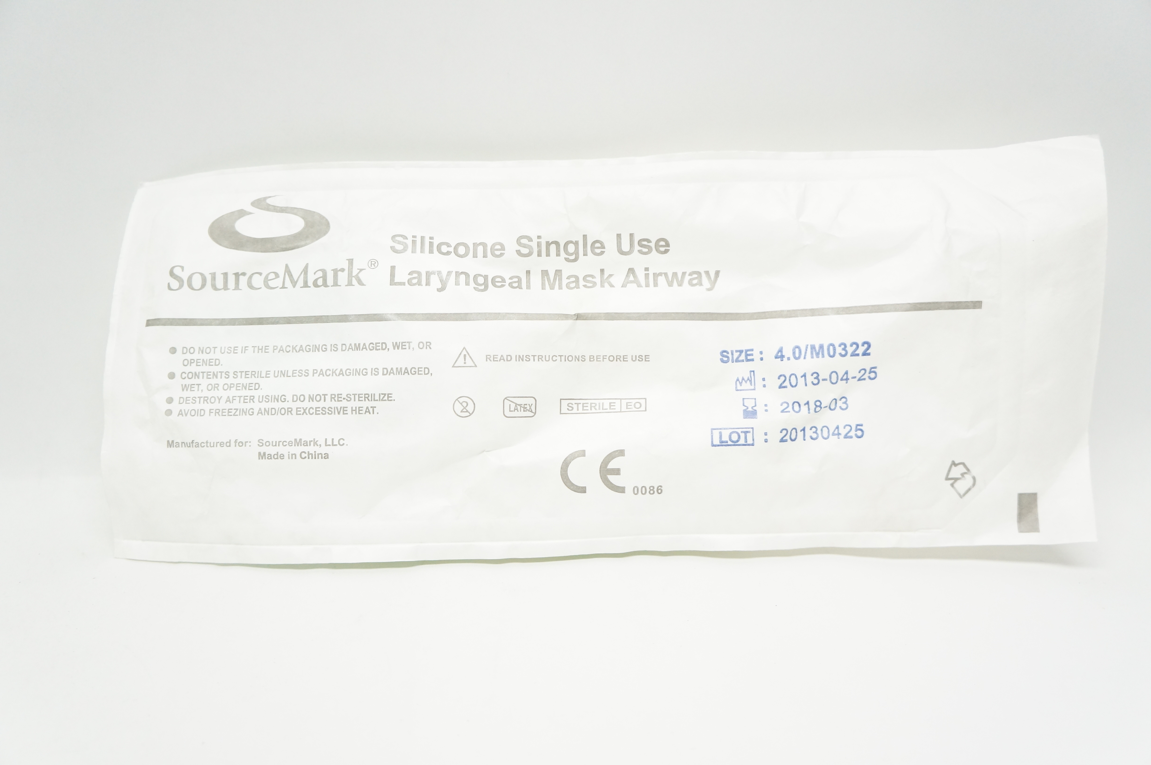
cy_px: 382
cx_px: 576
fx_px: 1102
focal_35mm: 34
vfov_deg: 38.3
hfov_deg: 55.2
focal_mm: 23
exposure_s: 1/640
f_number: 4
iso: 1600
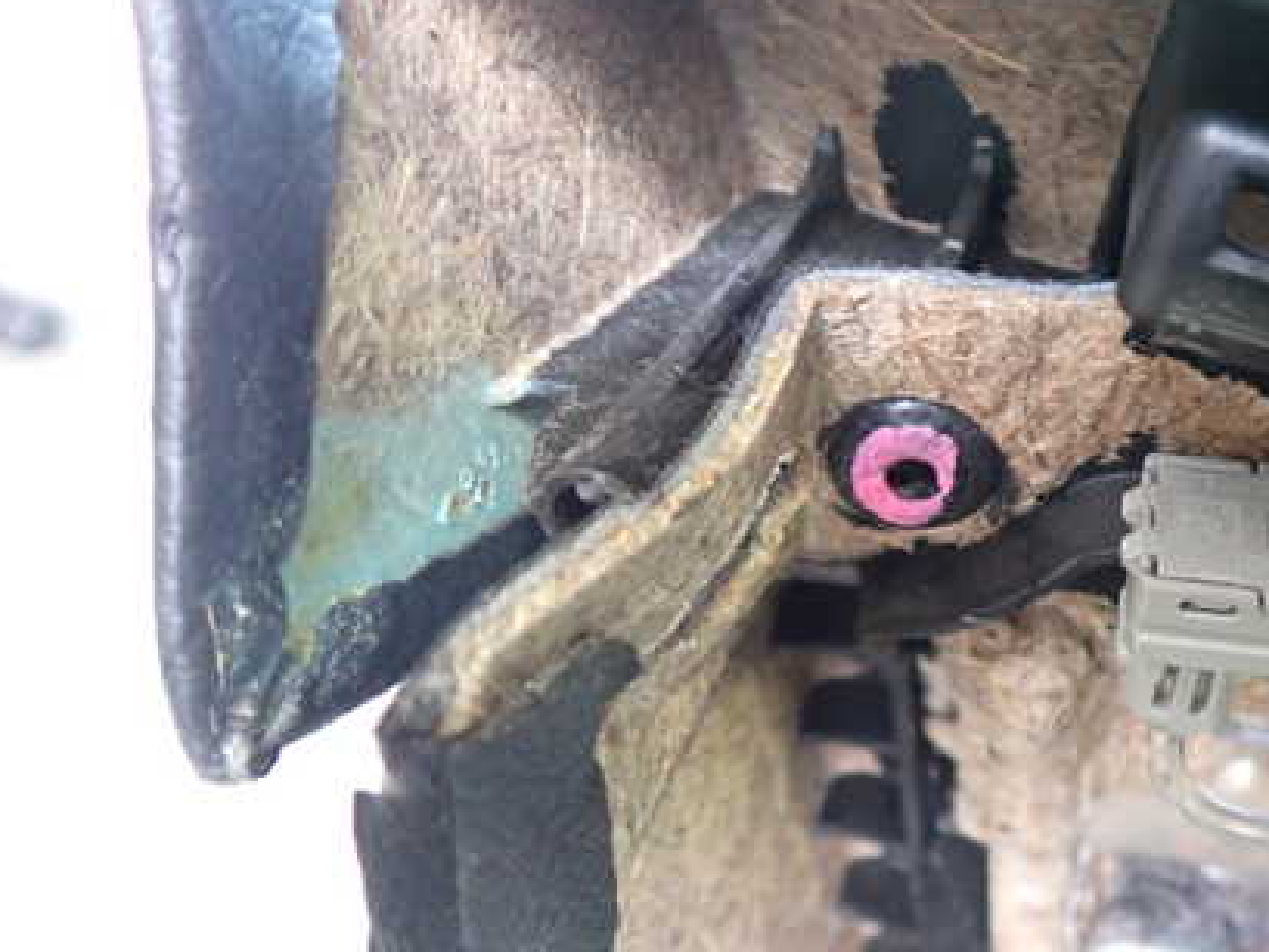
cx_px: 915
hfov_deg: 41.9
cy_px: 459
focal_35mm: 44
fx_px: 1613
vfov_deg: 32.9
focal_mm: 5.4
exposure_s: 1/30
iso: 640
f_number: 2.3
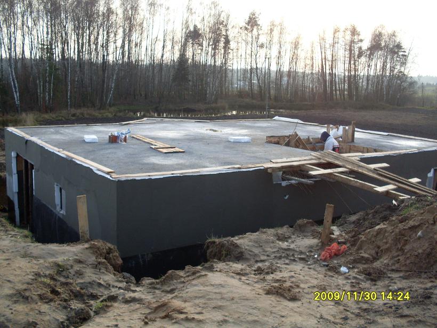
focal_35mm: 38
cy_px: 164
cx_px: 218
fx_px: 480
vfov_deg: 37.7
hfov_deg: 49.0
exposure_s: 1/180
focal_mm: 6.3
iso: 80
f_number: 2.8
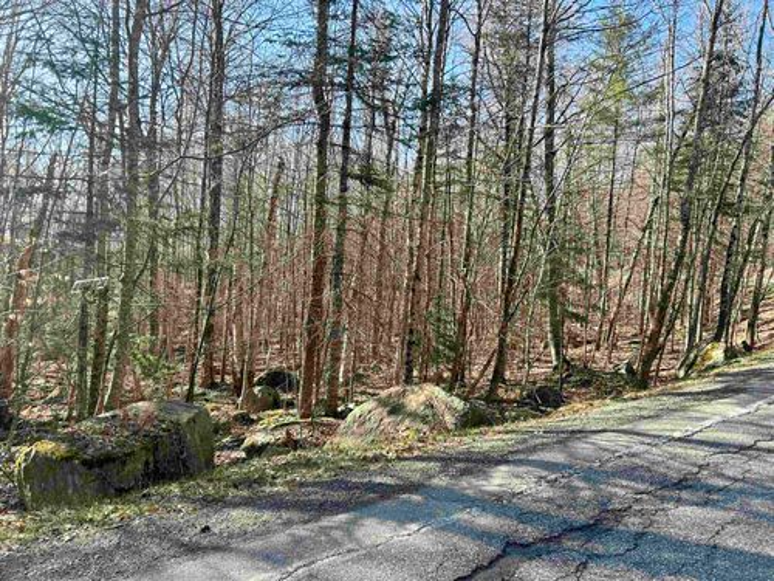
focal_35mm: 26
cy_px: 290
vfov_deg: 53.1
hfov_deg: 67.3
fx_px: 581
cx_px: 387
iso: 50
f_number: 1.5
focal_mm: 5.7
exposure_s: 1/700
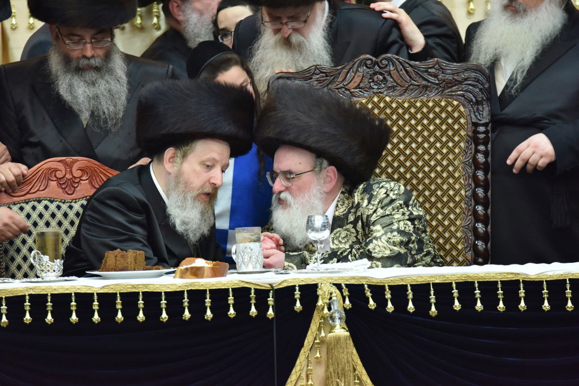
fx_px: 6755
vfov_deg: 3.3
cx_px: 290
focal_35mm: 420
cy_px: 193
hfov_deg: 4.9
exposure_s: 1/125
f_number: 6
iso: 2000
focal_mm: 420
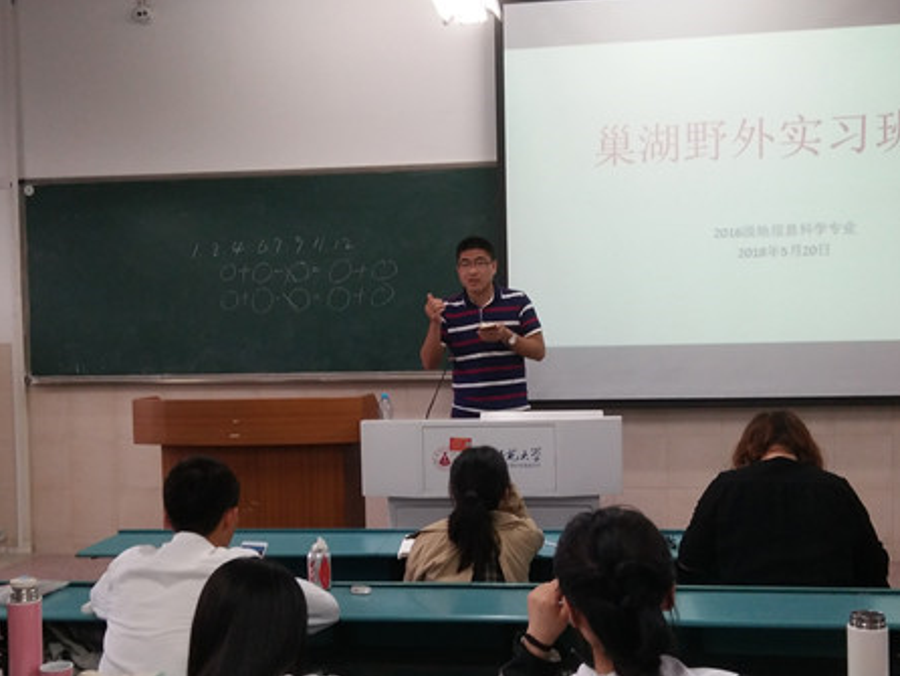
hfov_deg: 56.8
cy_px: 383
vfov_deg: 44.1
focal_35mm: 32
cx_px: 470
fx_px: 832
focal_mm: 3.66
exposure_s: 1/33.3
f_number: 2.2
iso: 127
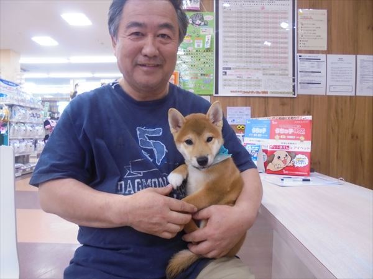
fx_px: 280
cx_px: 186
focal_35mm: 26
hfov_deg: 67.3
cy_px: 140
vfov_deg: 53.1
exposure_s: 1/30
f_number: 3.5
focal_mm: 4.6
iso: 320
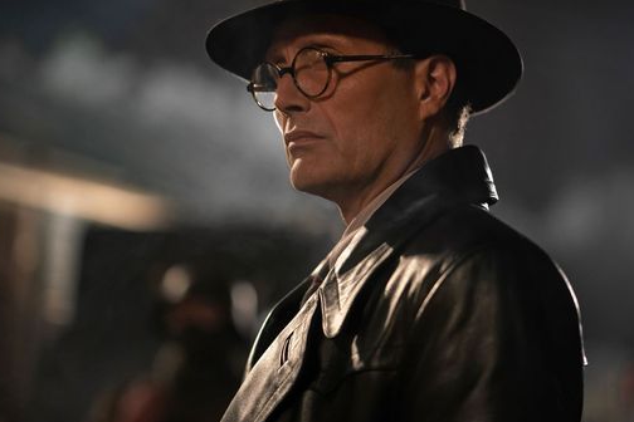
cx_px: 372
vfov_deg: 11.9
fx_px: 2025
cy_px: 163
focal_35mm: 115
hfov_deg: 17.8
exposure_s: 1/50
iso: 640
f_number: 2
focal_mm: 85
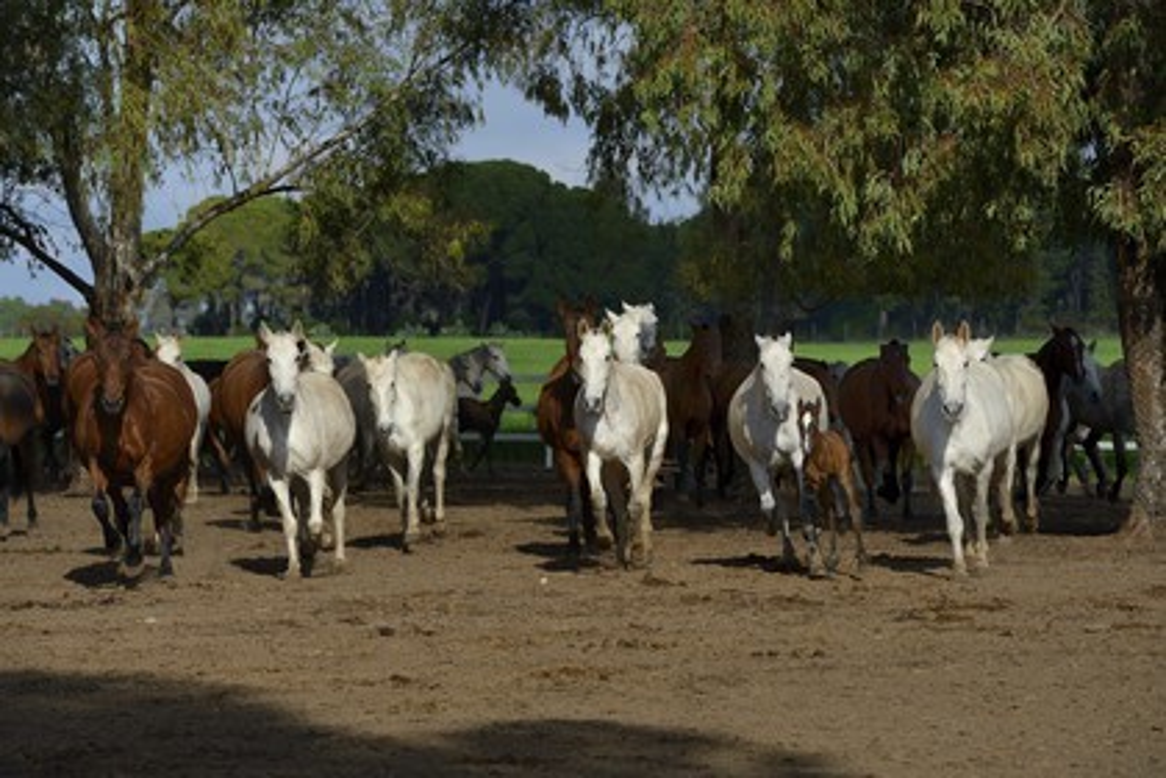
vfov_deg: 6.9
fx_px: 6477
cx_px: 583
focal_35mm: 200
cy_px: 389
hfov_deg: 10.3
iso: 400
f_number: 11
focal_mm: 200
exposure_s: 1/640
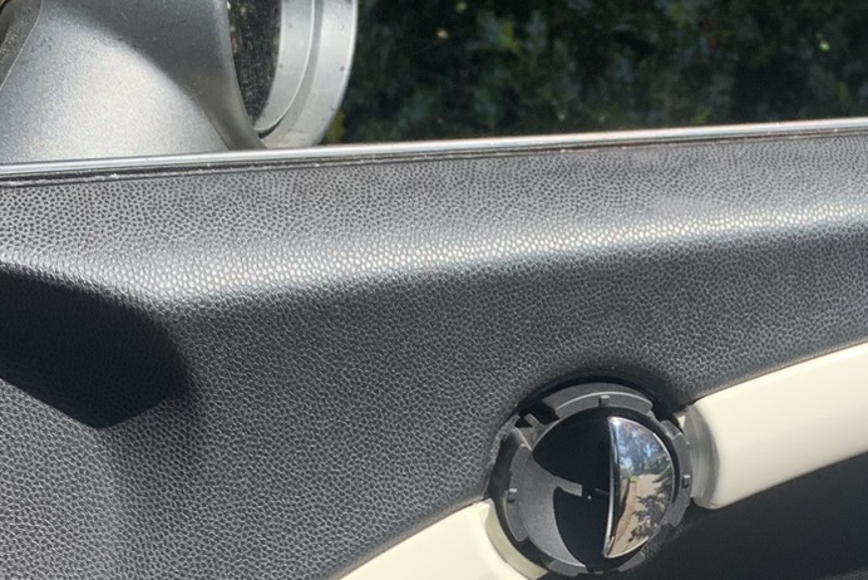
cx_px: 719
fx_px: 1930
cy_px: 539
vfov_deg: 16.8
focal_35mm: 80
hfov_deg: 24.9
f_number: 1.8
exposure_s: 1/669
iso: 25
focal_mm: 4.25
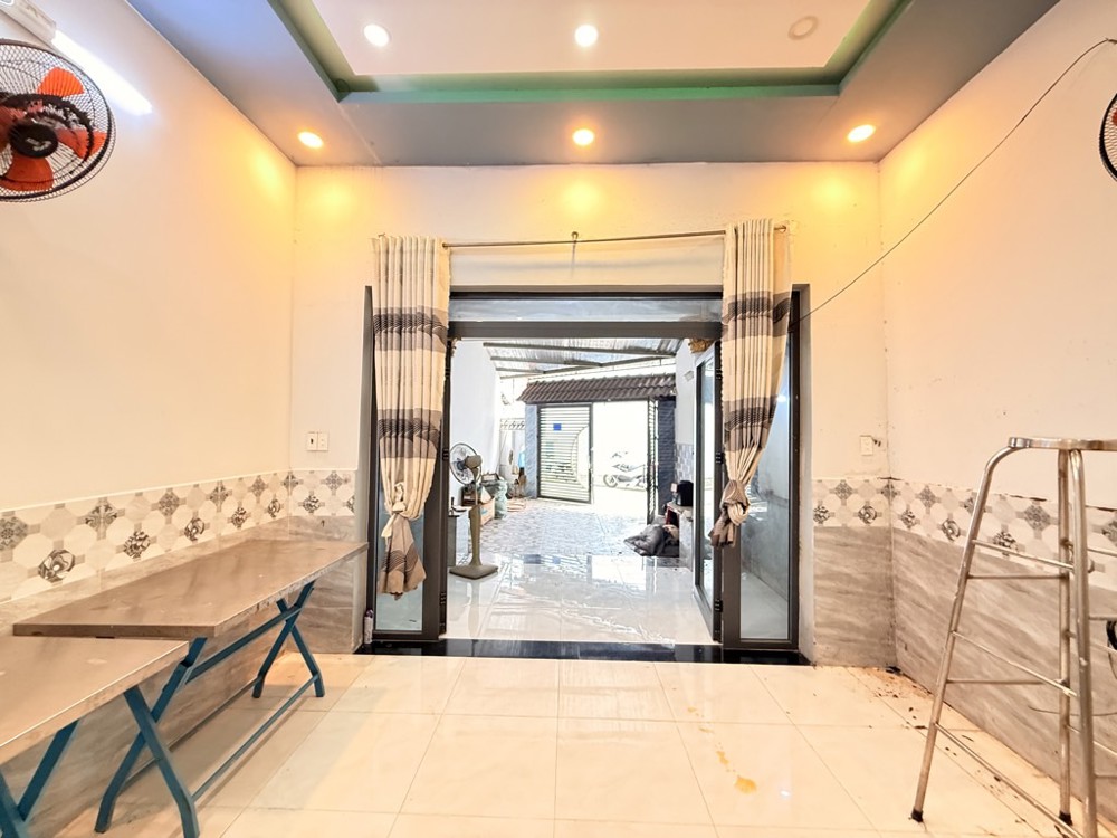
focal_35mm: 14
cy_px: 419
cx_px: 558
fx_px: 452
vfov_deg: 85.7
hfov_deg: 102.1
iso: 500
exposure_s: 1/50
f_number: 2.2
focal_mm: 2.22
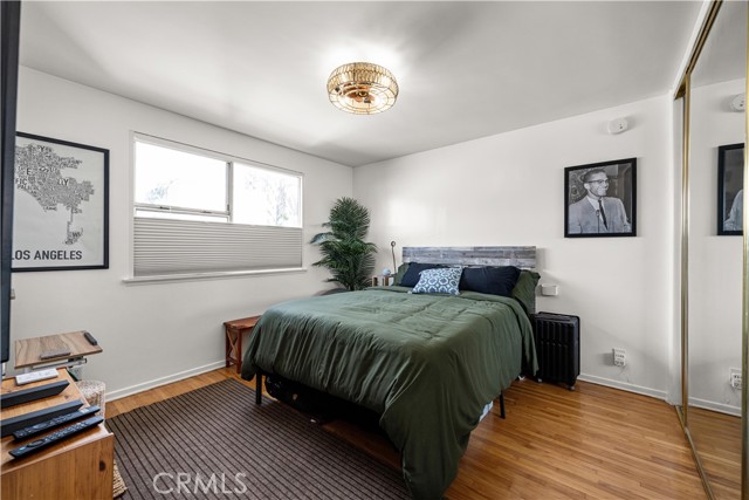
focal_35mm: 14
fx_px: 291
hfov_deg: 104.2
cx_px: 374
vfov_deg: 81.2
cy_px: 250
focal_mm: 14
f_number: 8
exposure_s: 1/50
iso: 800
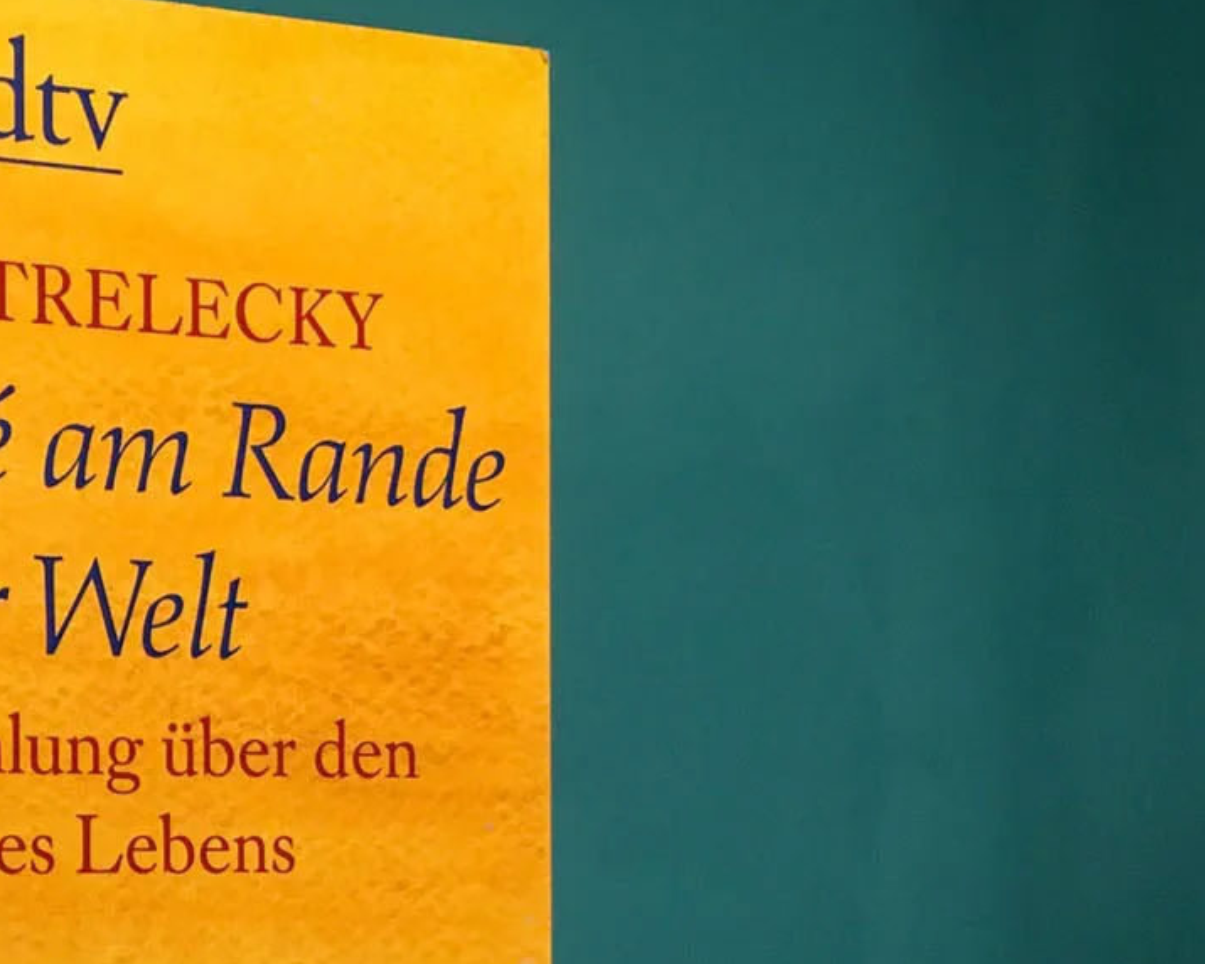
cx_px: -86
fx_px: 2710
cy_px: 944
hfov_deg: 23.7
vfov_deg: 19.6
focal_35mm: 76
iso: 100
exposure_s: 1/35
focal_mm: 4.15
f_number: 2.2
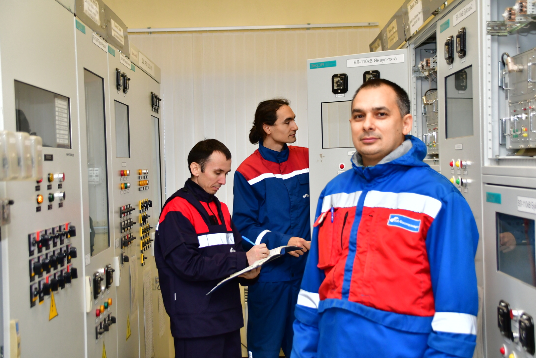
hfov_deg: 35.1
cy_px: 179
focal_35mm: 57
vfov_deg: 23.8
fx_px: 849
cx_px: 268
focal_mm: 38
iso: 1100
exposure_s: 1/250
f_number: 4.5
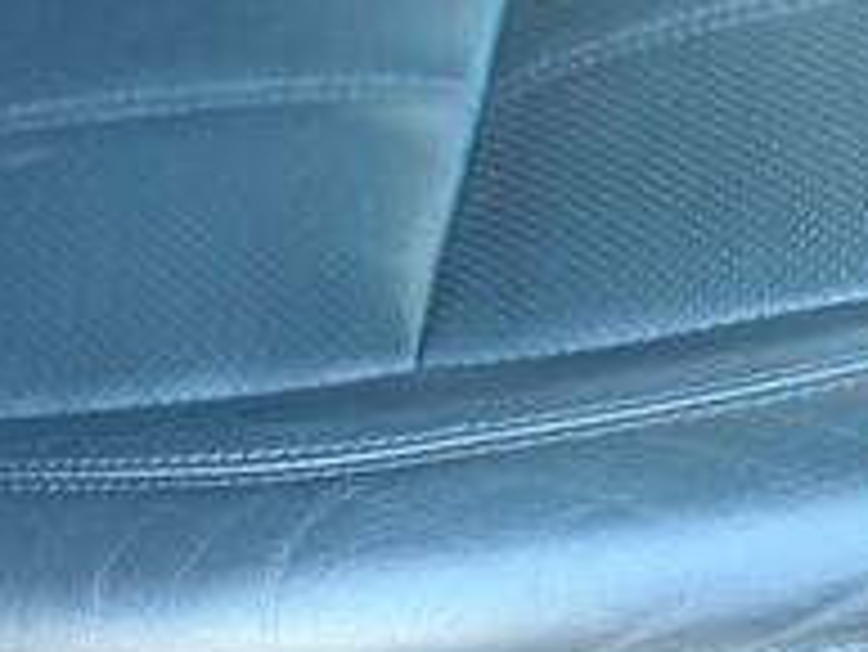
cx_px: 571
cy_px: 283
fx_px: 3989
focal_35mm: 159
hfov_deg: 12.4
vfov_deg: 9.3
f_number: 1.78
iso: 250
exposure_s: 1/60
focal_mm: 6.76
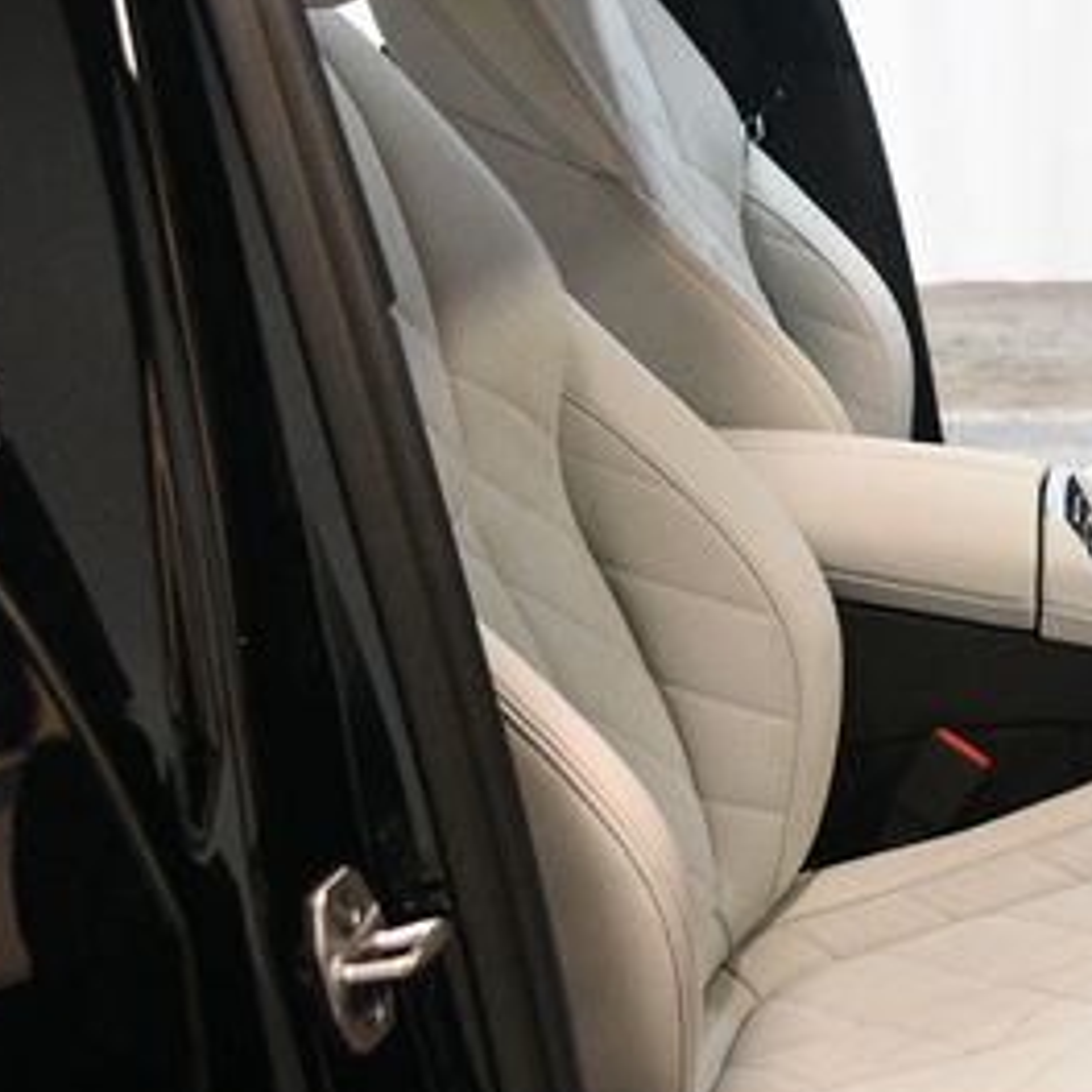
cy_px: 447
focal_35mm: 68
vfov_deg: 25.3
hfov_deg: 23.8
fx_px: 2427
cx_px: 1195
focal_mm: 22
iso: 3200
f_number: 3.5
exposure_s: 1/100
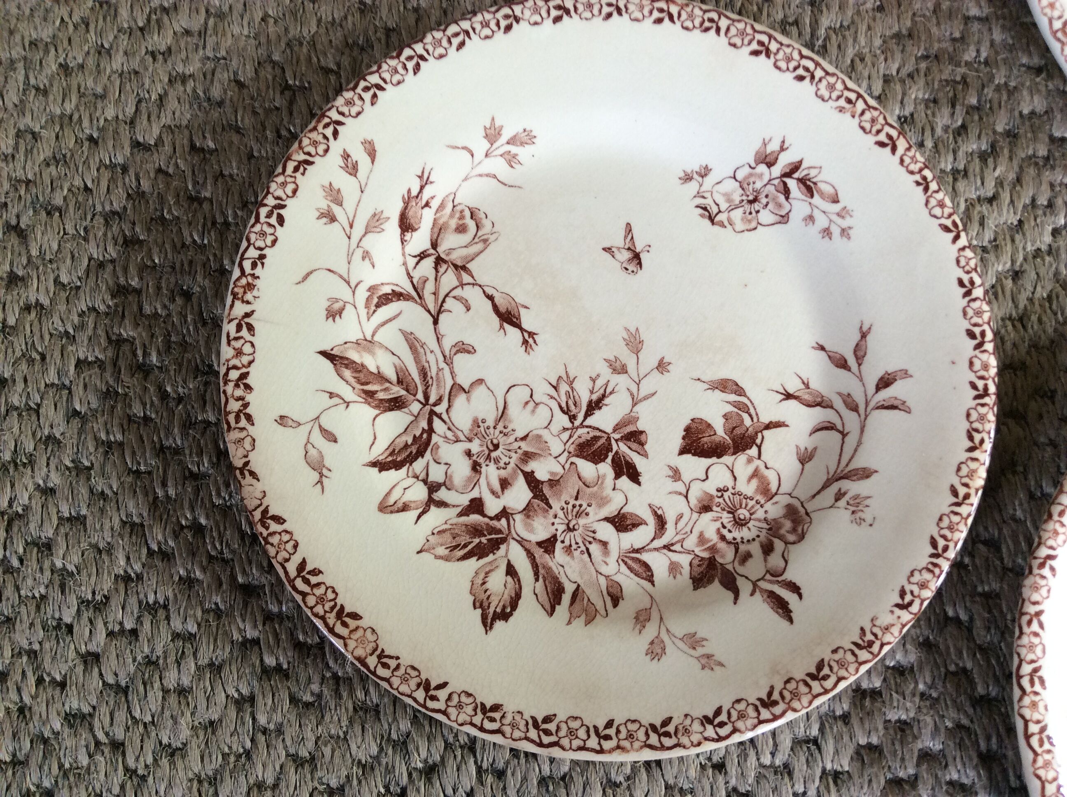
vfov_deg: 44.1
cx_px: 534
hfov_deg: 56.9
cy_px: 398
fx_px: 985
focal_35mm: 32
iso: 64
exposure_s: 1/25
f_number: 2.4
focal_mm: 3.3
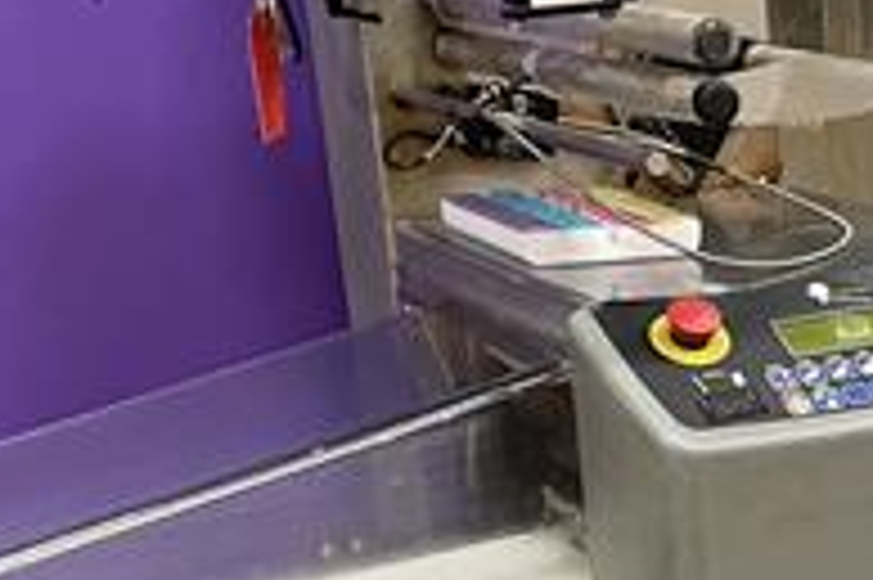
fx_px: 2253
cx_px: 1105
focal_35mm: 93
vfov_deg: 14.5
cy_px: 531
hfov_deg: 20.2
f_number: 1.6
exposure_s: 1/60
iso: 160
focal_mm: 4.2
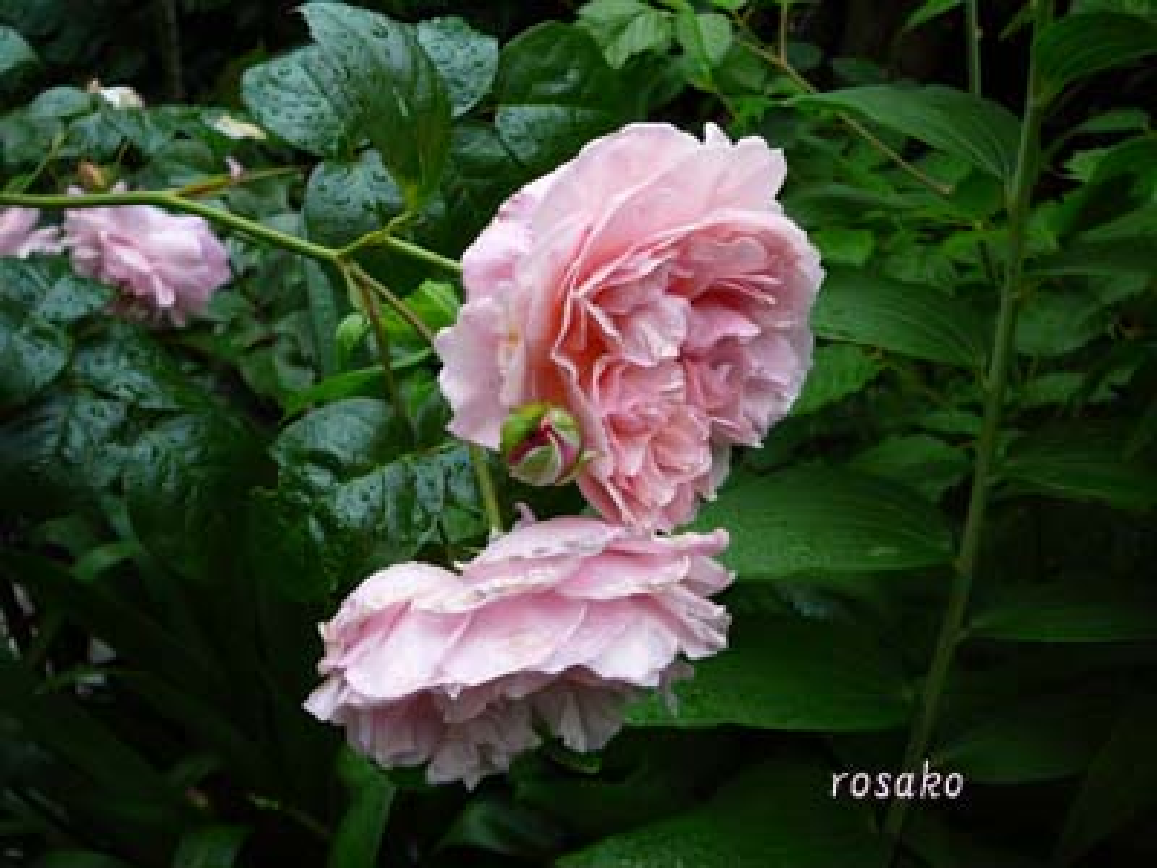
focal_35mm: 35
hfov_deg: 52.6
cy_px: 434
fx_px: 1170
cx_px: 578
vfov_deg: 40.7
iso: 200
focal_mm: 5.2
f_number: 2.8
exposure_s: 1/30
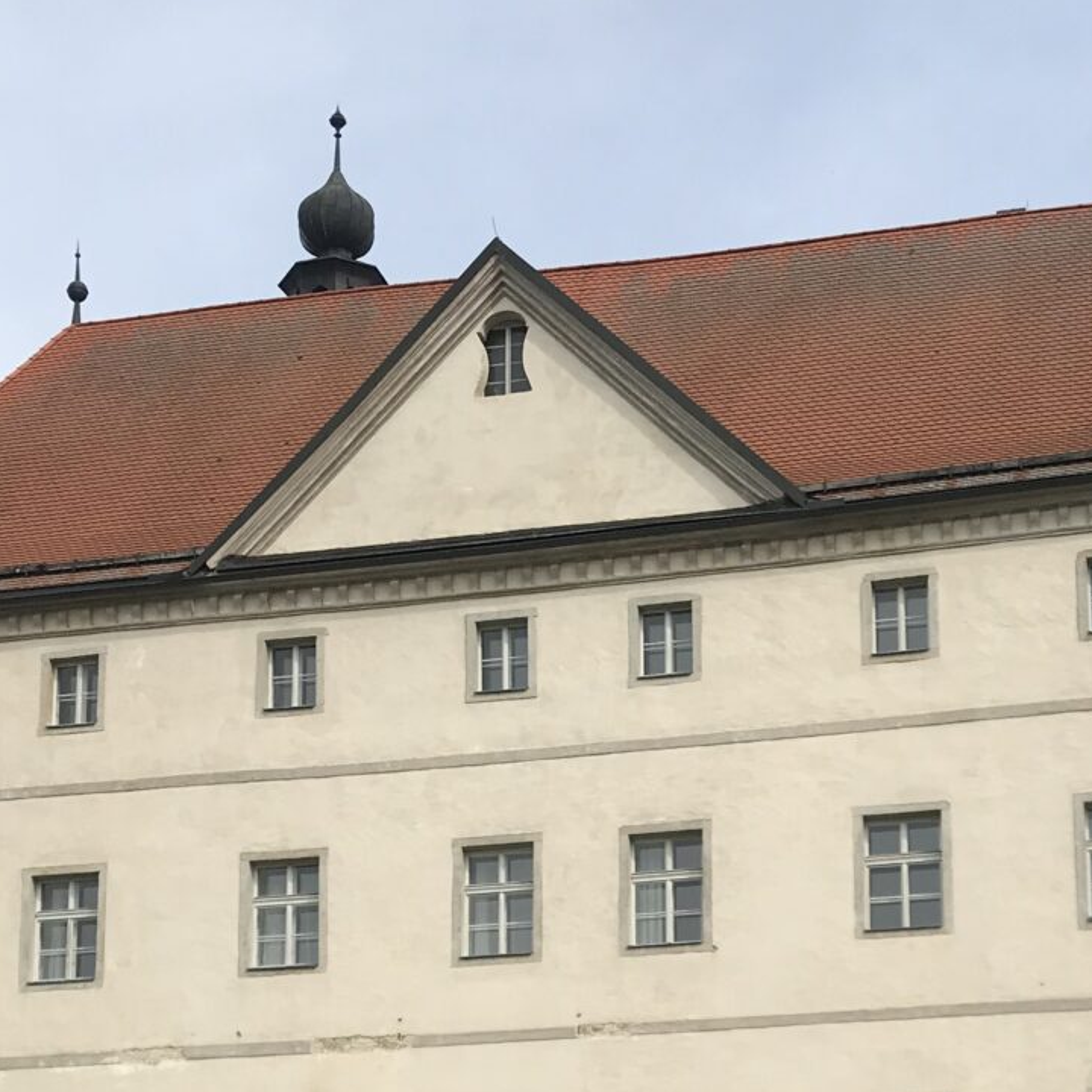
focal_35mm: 66
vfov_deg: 24.7
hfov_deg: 26.1
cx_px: 652
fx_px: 2356
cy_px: 1133
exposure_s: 1/2907
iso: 20
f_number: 1.8
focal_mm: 3.99
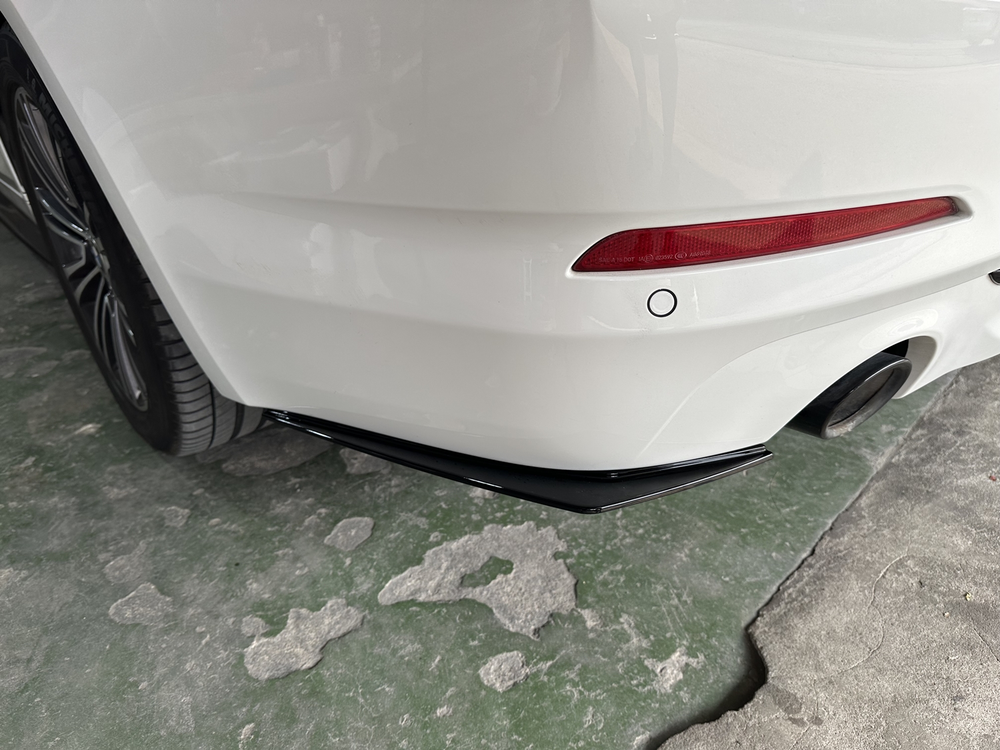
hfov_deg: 71.6
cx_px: 500
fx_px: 693
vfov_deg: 56.8
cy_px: 375
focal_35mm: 24
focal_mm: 6.86
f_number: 1.78
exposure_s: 1/448
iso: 80
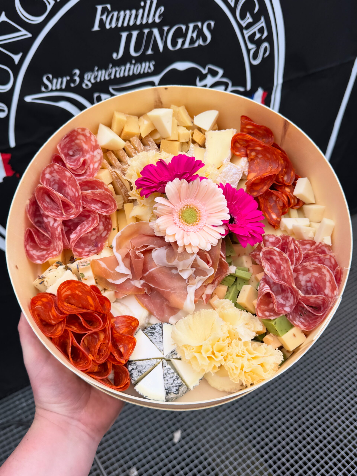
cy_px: 238
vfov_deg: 71.6
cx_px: 178
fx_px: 330
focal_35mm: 24
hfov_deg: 56.8
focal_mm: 6.76
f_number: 1.78
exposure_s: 1/1767
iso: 80
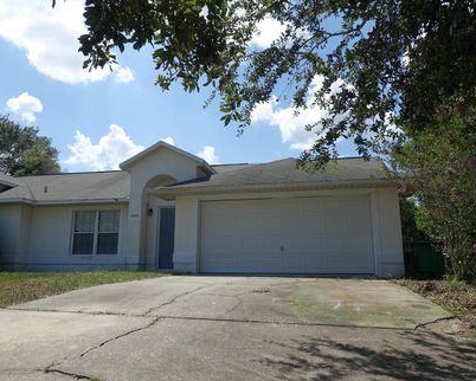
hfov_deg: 62.1
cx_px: 217
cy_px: 189
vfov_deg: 51.6
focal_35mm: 28
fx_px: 395
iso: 125
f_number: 4
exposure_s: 1/160
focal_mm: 8.8
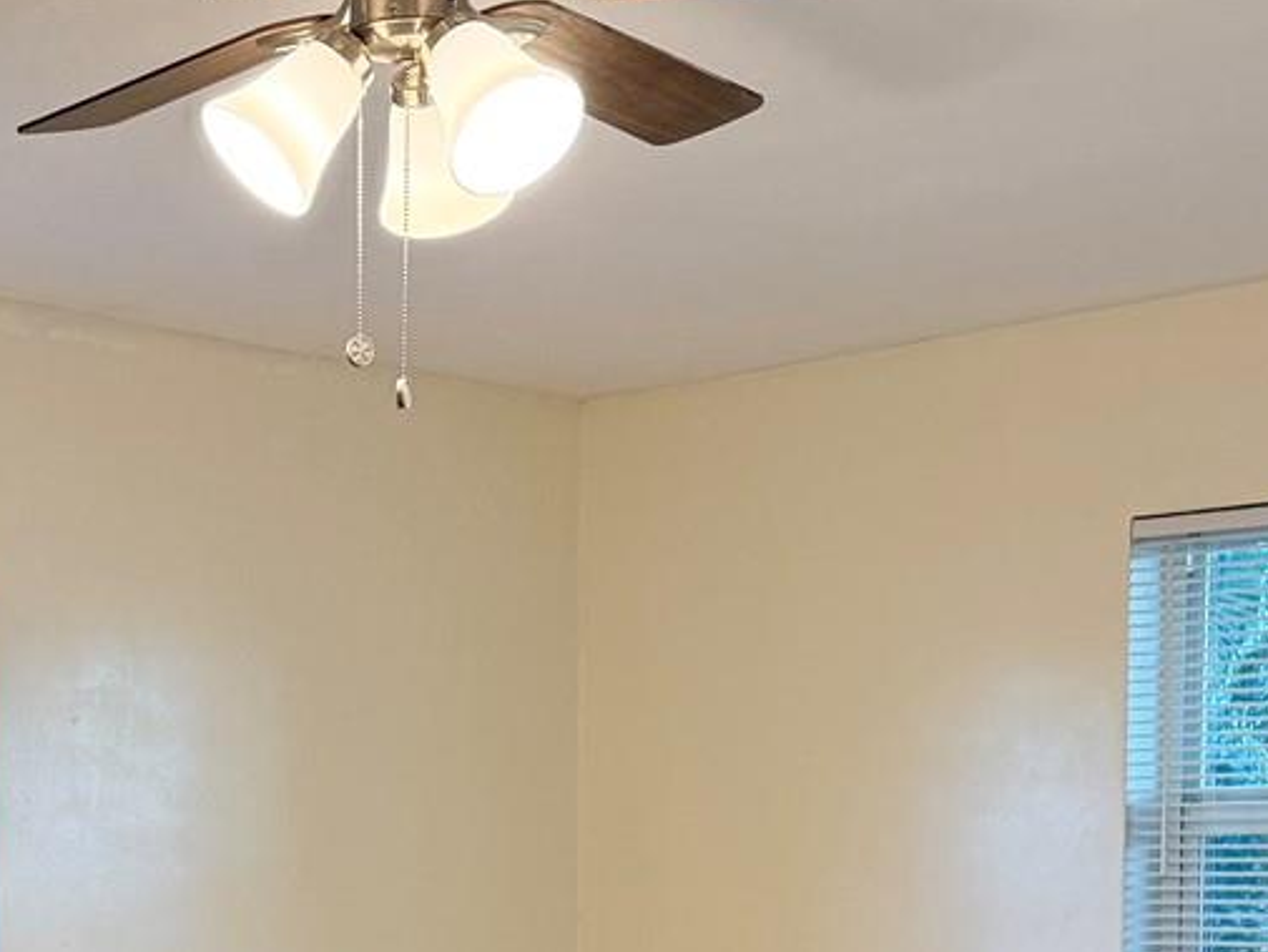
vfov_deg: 18.3
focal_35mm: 76
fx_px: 2785
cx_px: 95
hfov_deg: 24.8
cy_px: 1168
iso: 125
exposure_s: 1/120
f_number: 1.78
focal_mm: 6.76
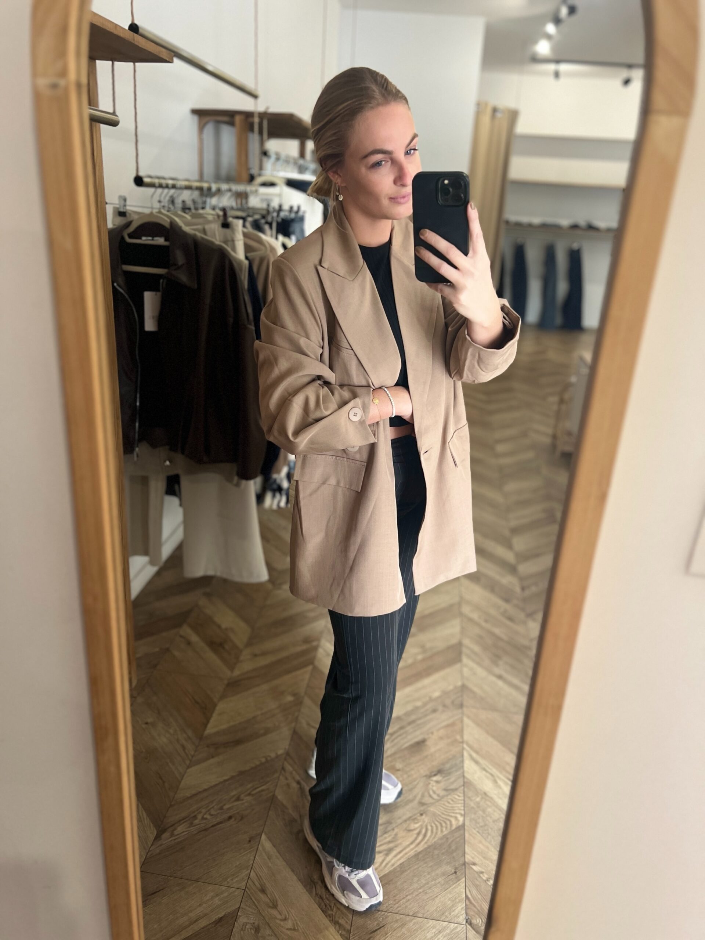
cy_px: 470
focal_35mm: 26
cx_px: 352
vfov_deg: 67.3
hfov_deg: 53.1
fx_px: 706
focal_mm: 5.7
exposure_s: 1/60
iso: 250
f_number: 1.5
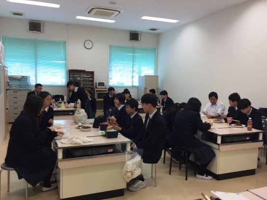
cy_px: 103
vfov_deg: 46.8
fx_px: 231
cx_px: 132
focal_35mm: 30
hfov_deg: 60.0
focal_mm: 4.15
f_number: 2.2
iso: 32
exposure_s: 1/40
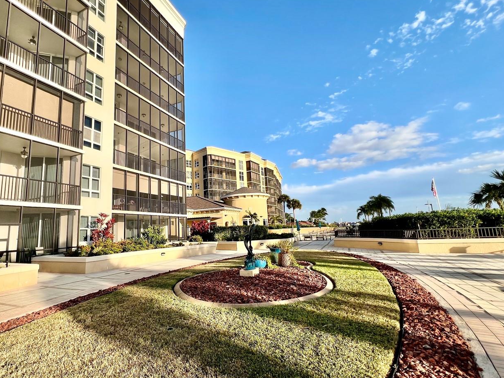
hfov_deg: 90.6
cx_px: 222
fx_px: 248
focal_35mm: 17
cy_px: 189
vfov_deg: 74.7
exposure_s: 1/1488
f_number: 1.8
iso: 32
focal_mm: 1.57
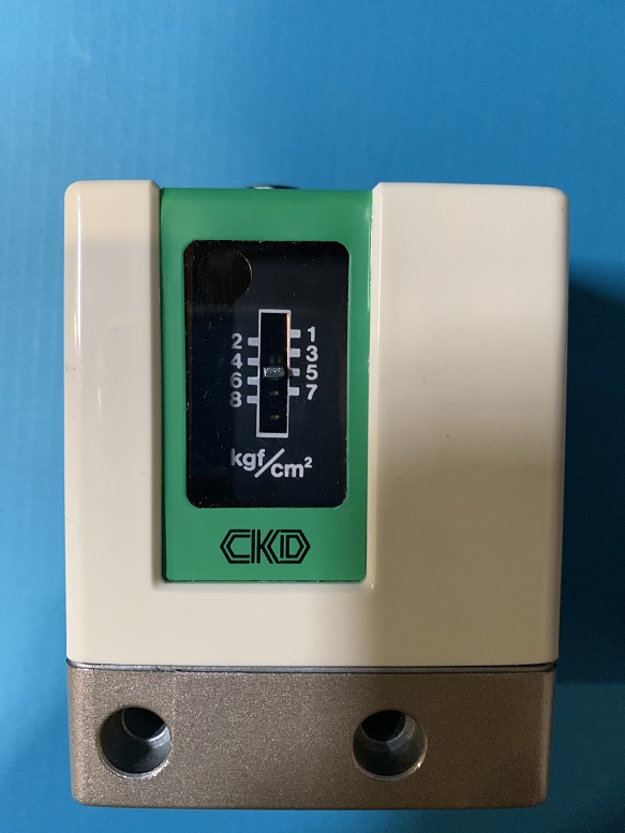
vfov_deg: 65.3
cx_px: 316
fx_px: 650
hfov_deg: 51.4
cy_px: 415
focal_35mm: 27
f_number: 1.8
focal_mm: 4.25
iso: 400
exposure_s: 1/32
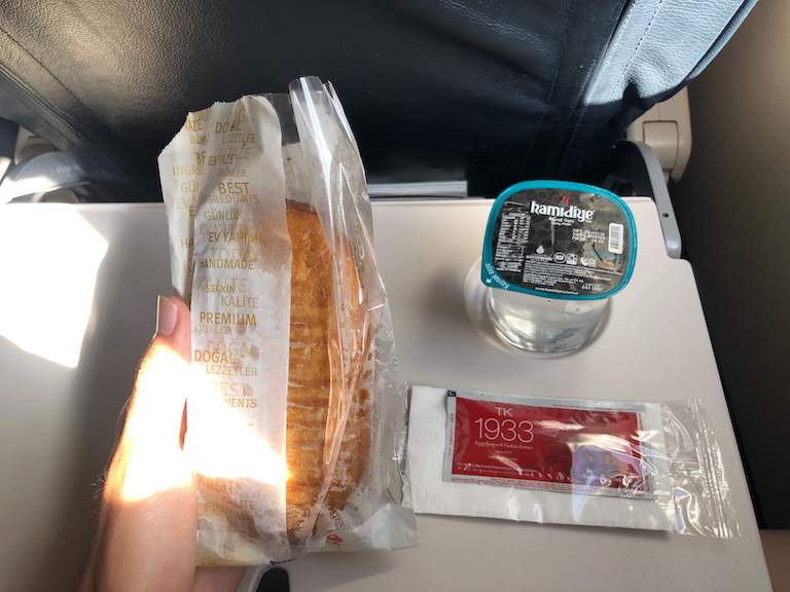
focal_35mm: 28
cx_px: 395
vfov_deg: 49.7
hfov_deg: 63.4
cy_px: 296
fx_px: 639
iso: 32
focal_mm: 4
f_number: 1.8
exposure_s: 1/120
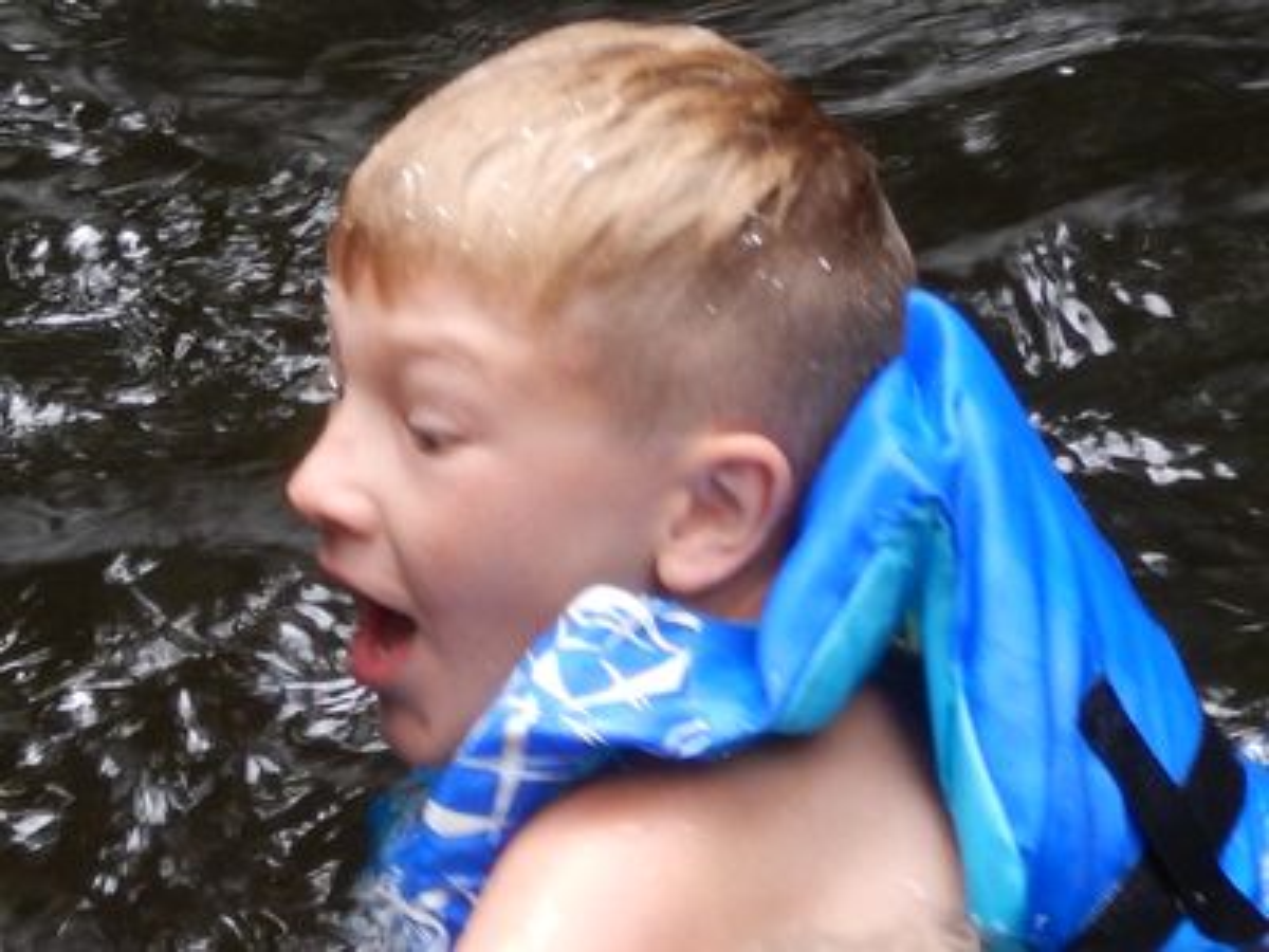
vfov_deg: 12.3
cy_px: 476
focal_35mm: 120
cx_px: 634
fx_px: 4399
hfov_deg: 16.4
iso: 200
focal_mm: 21.5
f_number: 4.9
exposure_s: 1/60
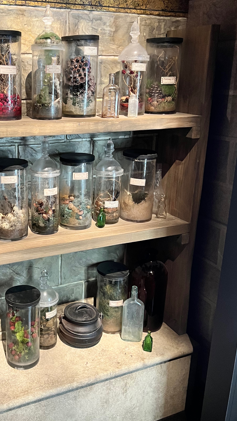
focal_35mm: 36
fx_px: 402
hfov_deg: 31.9
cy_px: 178
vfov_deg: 55.1
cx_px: 44
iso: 400
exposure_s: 1/33
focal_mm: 5.7
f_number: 1.5
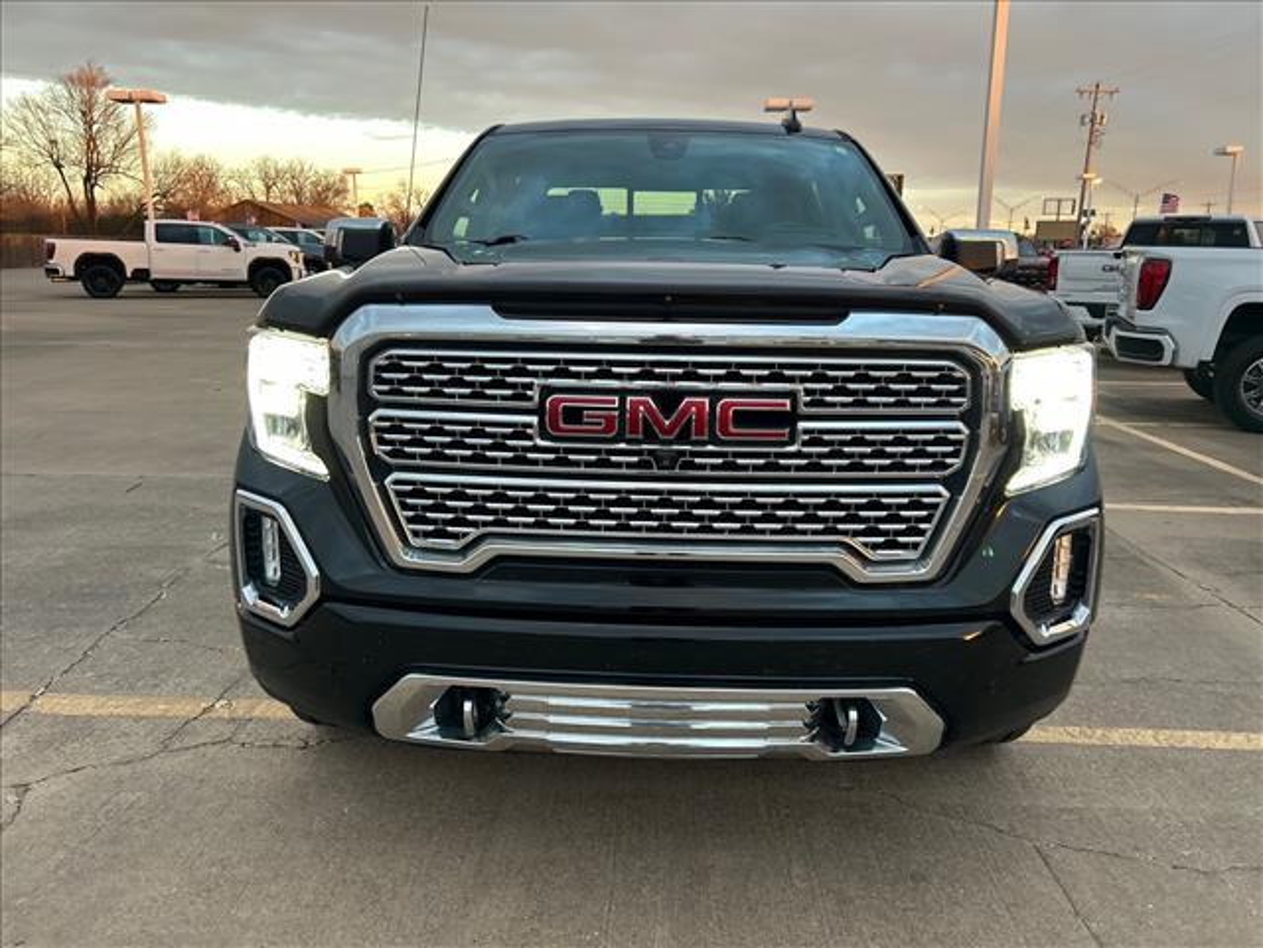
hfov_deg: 67.3
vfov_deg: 53.1
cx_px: 632
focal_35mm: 26
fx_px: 949
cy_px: 474
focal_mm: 5.7
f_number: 1.5
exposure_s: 1/102
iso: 125
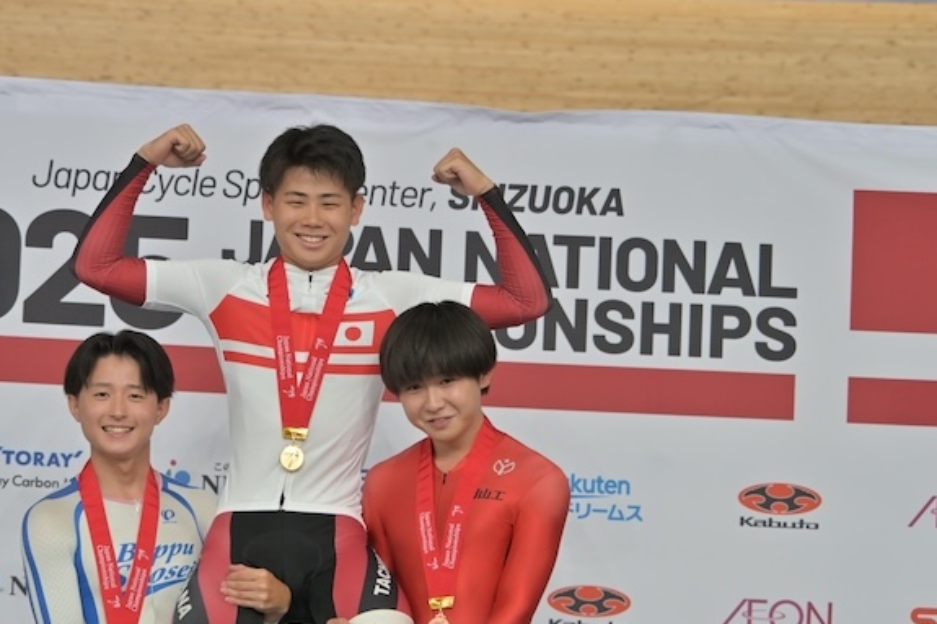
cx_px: 323
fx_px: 3799
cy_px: 366
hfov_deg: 14.0
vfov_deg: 9.4
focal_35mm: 146
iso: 800
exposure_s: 1/160
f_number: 7.1
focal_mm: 105
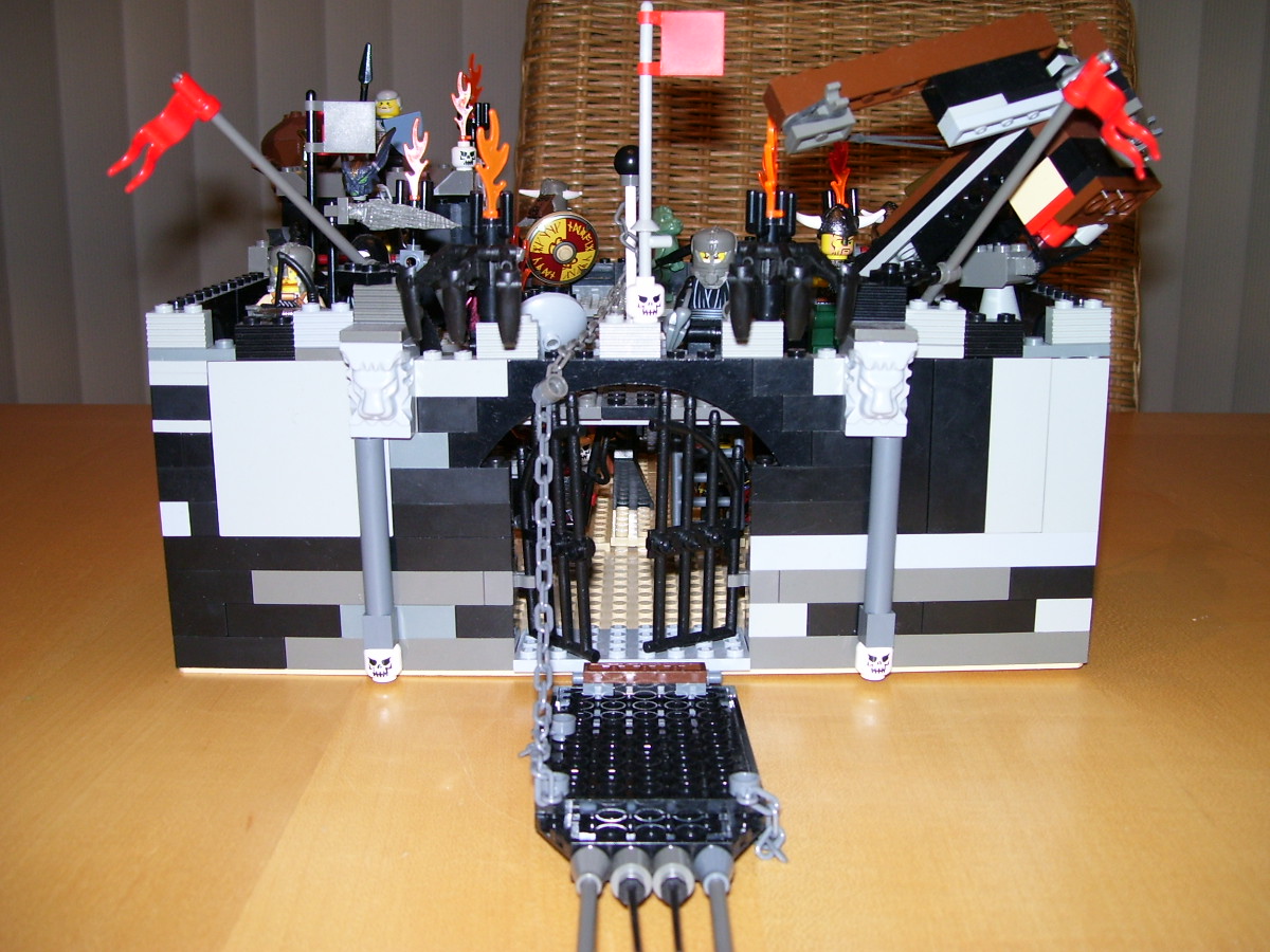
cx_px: 635
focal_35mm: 36
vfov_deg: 39.7
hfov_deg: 51.4
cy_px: 476
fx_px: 1321
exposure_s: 1/60
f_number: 2.7
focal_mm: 6
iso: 80
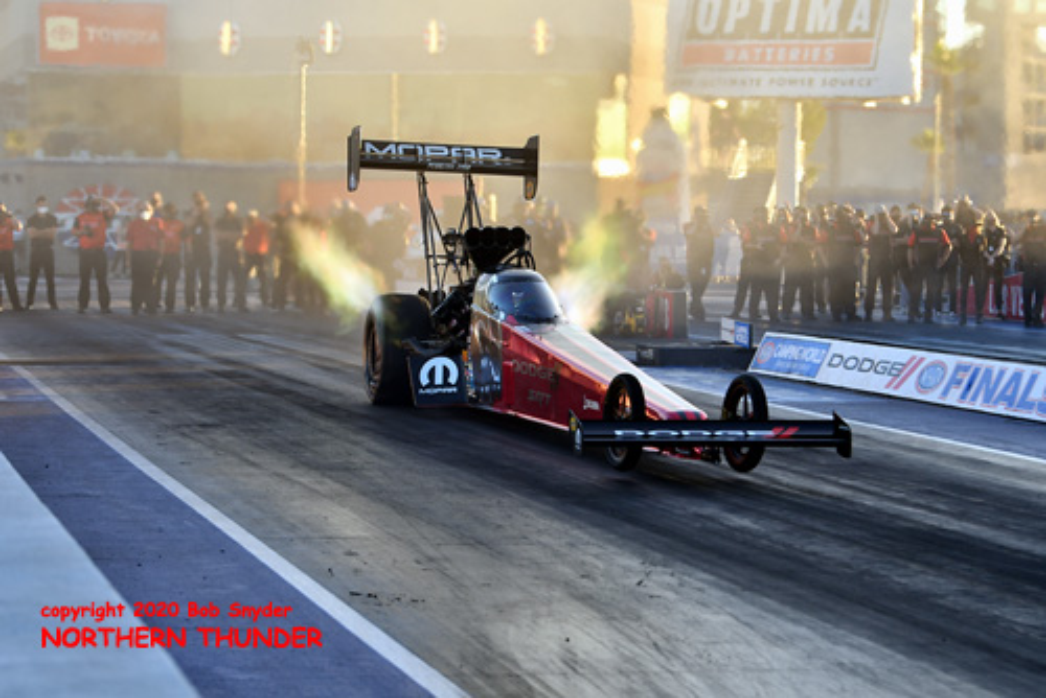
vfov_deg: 13.1
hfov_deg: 19.4
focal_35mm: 105
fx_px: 3052
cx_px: 523
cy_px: 349
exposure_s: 1/640
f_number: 3.5
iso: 200
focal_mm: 70
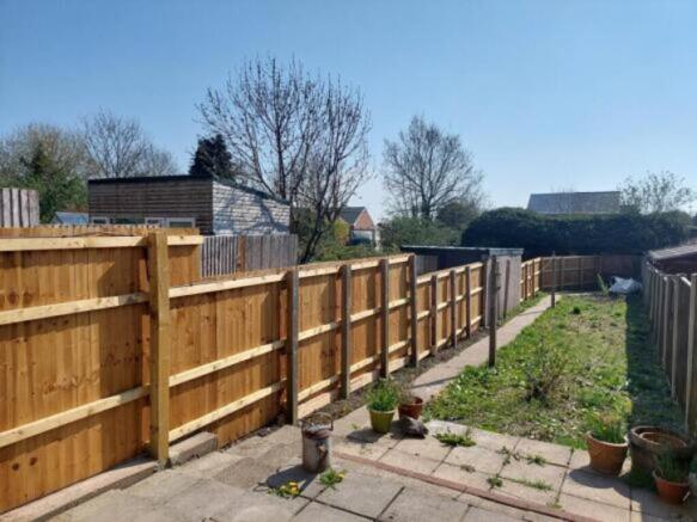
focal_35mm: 25
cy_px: 261
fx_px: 503
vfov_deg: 54.9
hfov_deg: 69.4
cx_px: 348
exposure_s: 1/2180
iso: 40
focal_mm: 5.23
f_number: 1.8
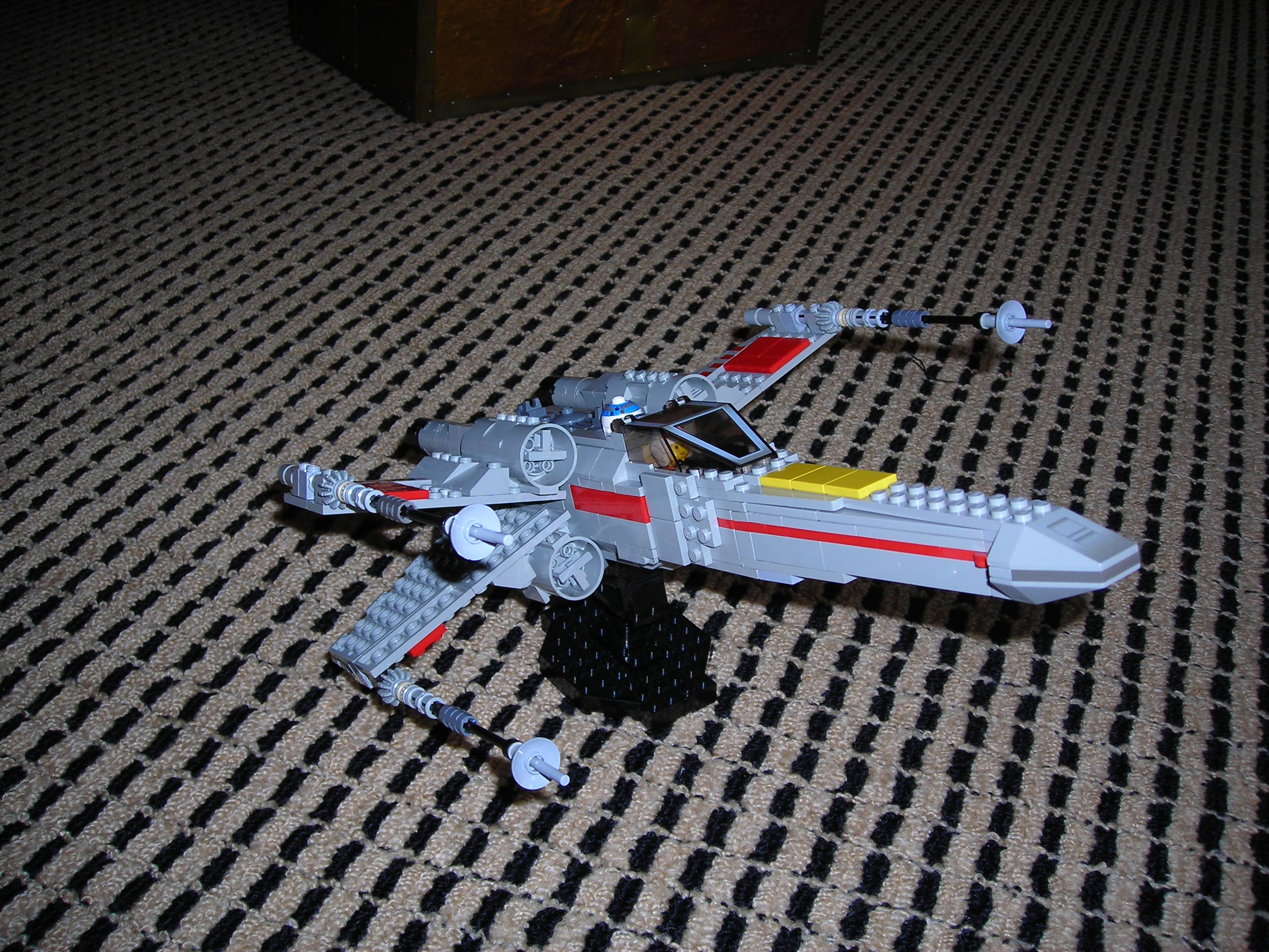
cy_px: 476
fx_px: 1393
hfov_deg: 49.0
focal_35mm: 38
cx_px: 634
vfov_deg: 37.7
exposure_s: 1/60.1
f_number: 3.2
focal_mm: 6.3
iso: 50
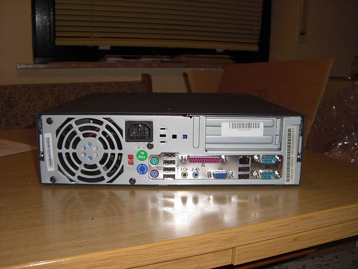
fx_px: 393
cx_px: 179
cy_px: 134
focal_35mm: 38
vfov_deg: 37.7
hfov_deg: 49.0
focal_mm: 6.2
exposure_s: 1/60
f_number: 2.7
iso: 100
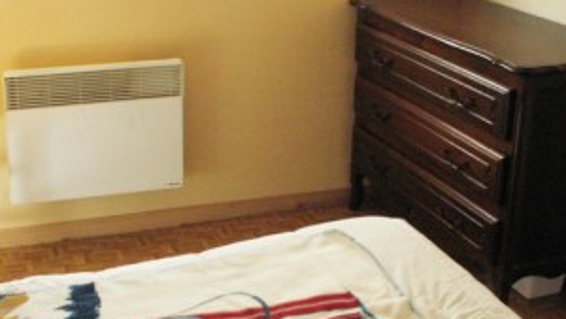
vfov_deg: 20.1
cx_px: 245
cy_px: 147
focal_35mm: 60
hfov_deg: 34.8
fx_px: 901
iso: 320
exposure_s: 1/60
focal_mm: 5.86
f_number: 3.5
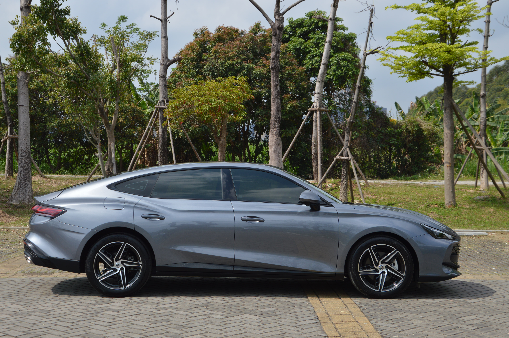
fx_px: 805
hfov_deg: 35.1
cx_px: 254
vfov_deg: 23.7
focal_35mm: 57
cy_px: 169
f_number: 8
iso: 100
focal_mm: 38
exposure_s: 1/250
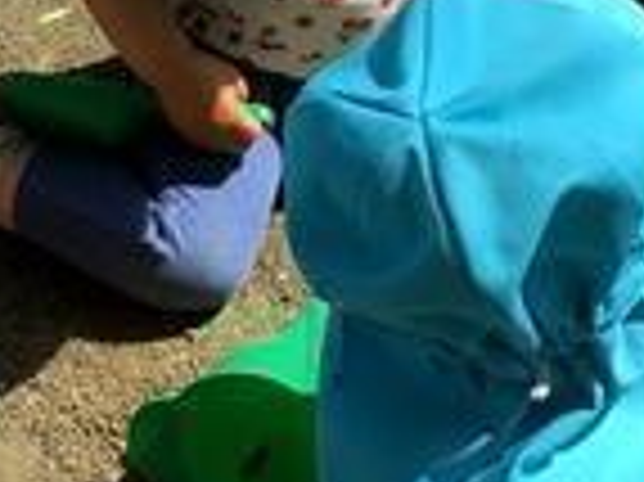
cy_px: 234
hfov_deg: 15.1
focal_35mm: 130
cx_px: 180
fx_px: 2417
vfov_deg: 11.4
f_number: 2.4
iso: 25
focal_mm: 3.3
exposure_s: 1/840
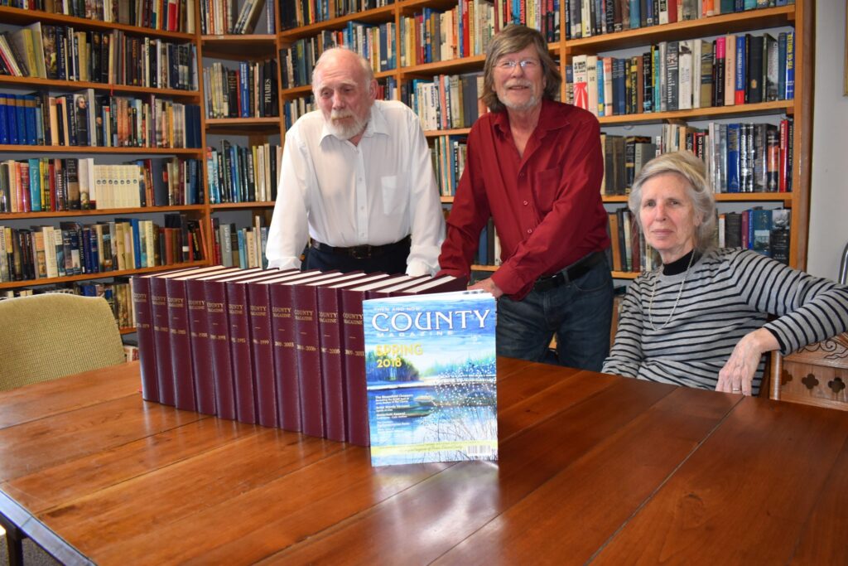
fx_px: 636
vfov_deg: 47.9
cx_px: 424
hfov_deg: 67.4
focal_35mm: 27
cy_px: 283
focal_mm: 18
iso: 800
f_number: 4.5
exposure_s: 1/80
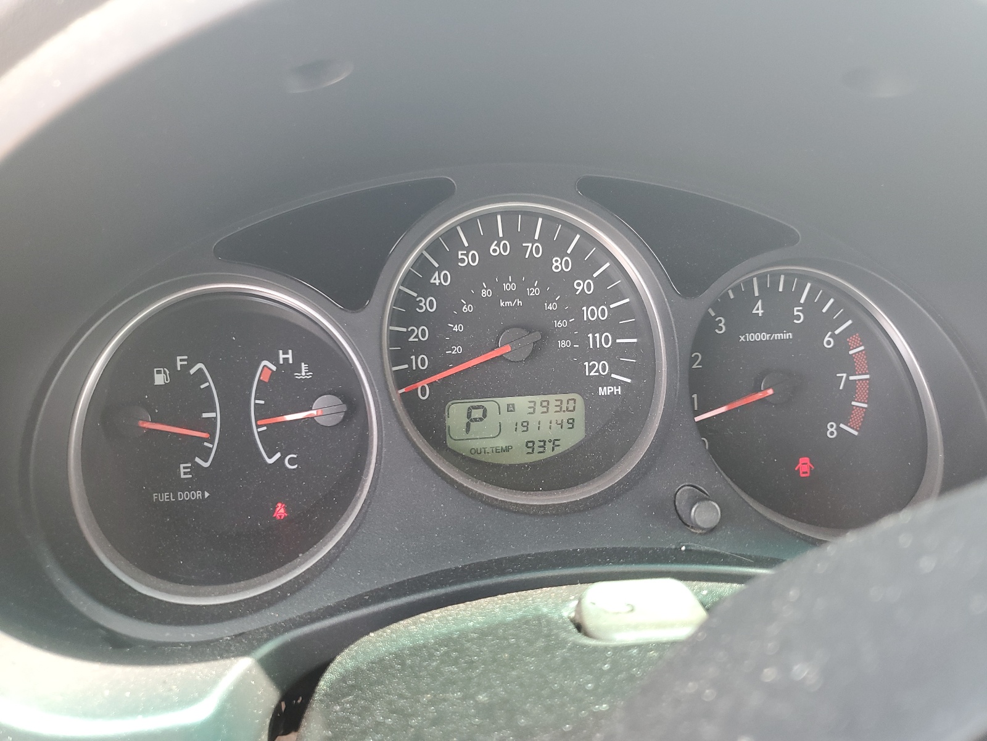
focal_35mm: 26
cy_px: 370
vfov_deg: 53.1
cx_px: 494
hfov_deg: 67.3
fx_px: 741
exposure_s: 1/60.2
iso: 66
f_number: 1.5
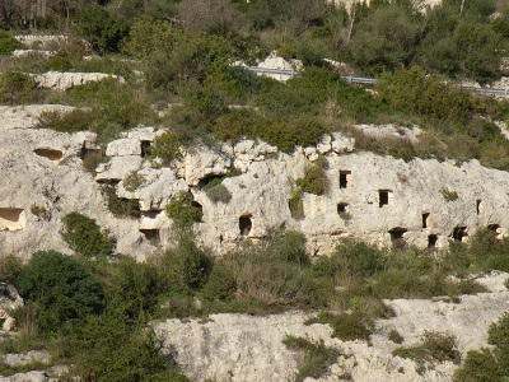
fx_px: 1617
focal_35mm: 110
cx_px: 254
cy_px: 191
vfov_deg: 13.5
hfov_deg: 17.9
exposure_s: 1/267
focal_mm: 19.4
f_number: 7.1
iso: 64
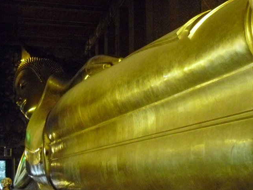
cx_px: 183
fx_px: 446
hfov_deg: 31.3
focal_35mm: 61
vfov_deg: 24.0
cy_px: 94
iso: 800
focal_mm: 6.2
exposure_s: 1/100
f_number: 2.8
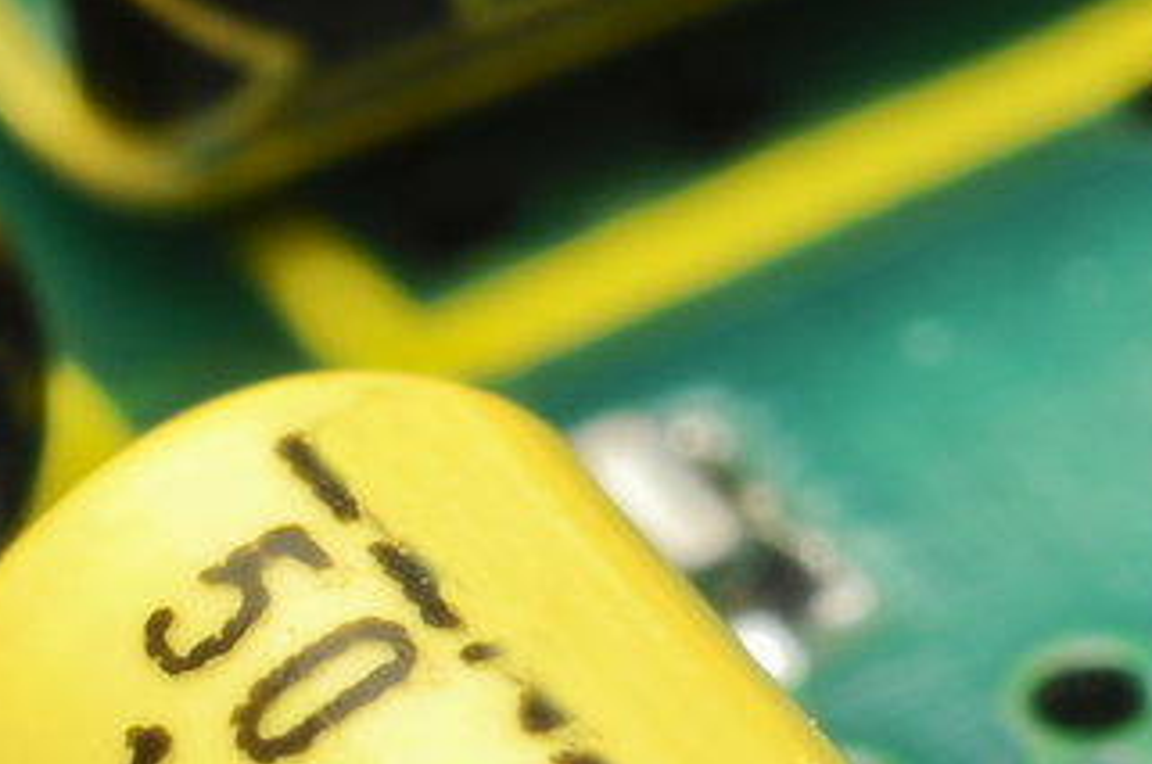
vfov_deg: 0.9
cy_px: 436
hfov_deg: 1.4
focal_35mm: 1497
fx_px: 47831
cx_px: -287
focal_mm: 200
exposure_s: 1/60
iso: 100
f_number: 22
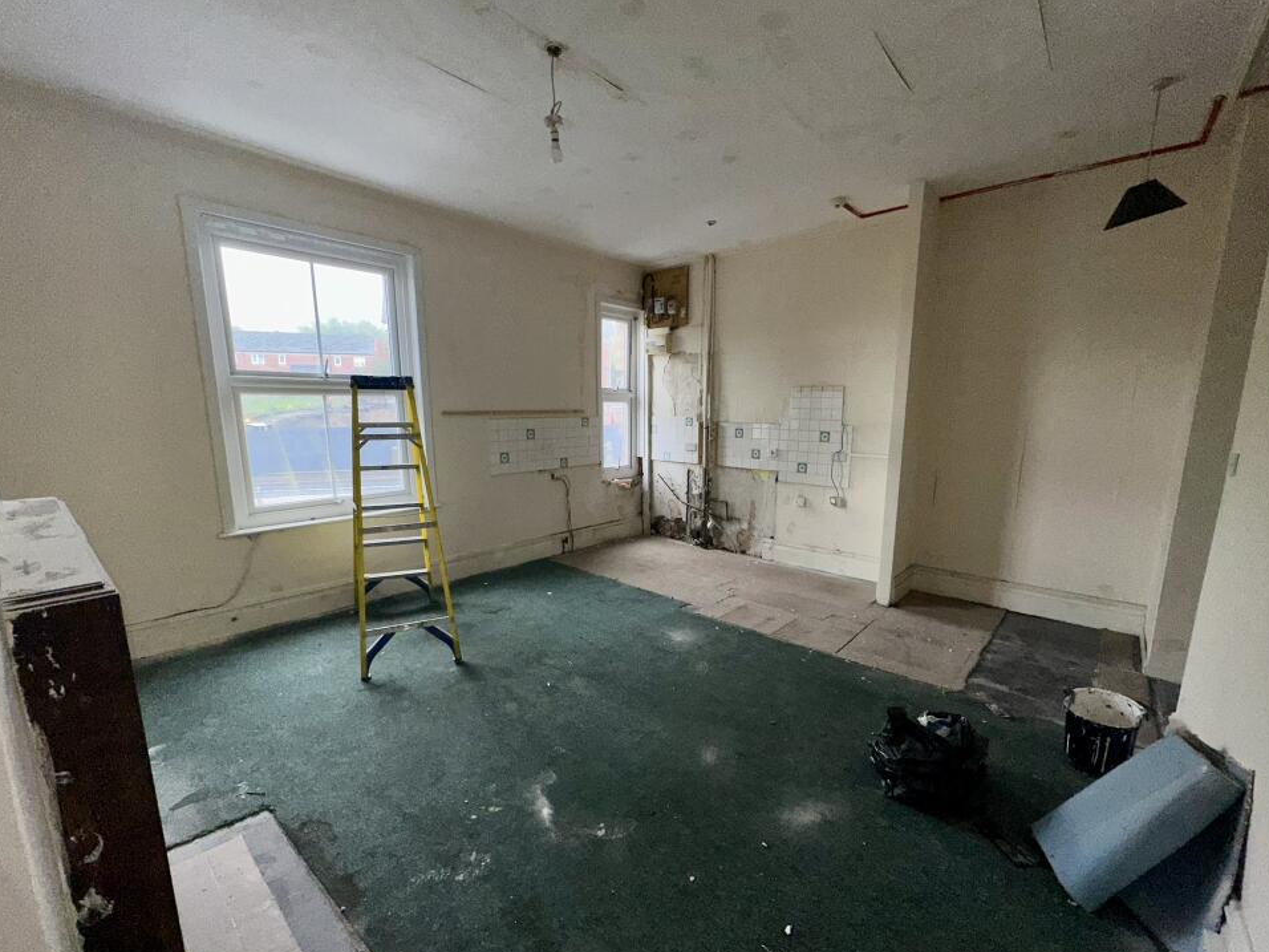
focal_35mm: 15
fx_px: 550
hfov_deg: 98.2
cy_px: 503
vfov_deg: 81.7
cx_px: 650
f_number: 2.2
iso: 64
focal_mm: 2.22
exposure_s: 1/122
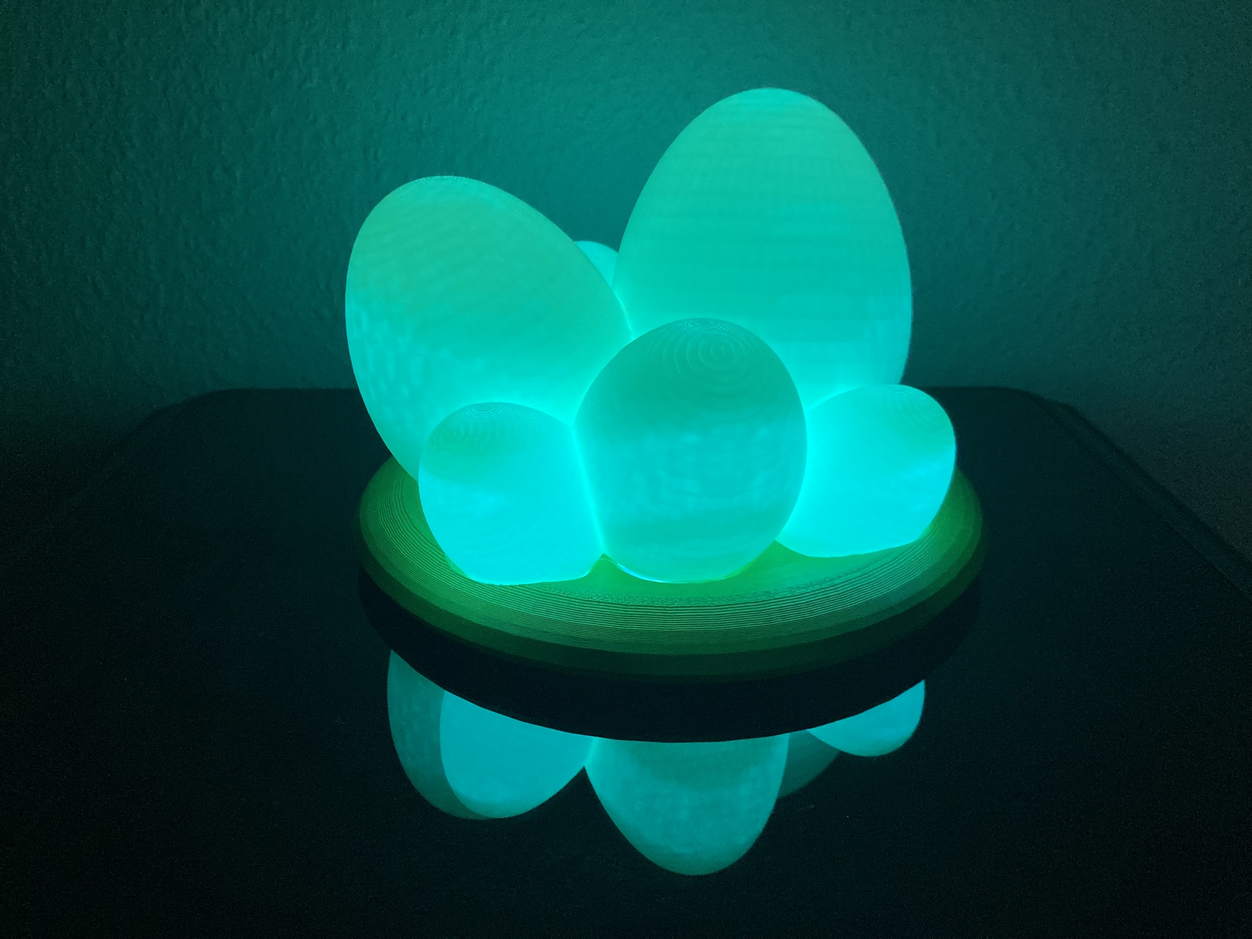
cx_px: 626
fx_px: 1013
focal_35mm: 28
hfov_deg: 63.4
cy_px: 470
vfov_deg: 49.7
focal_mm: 3.99
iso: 200
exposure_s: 1/60
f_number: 1.8
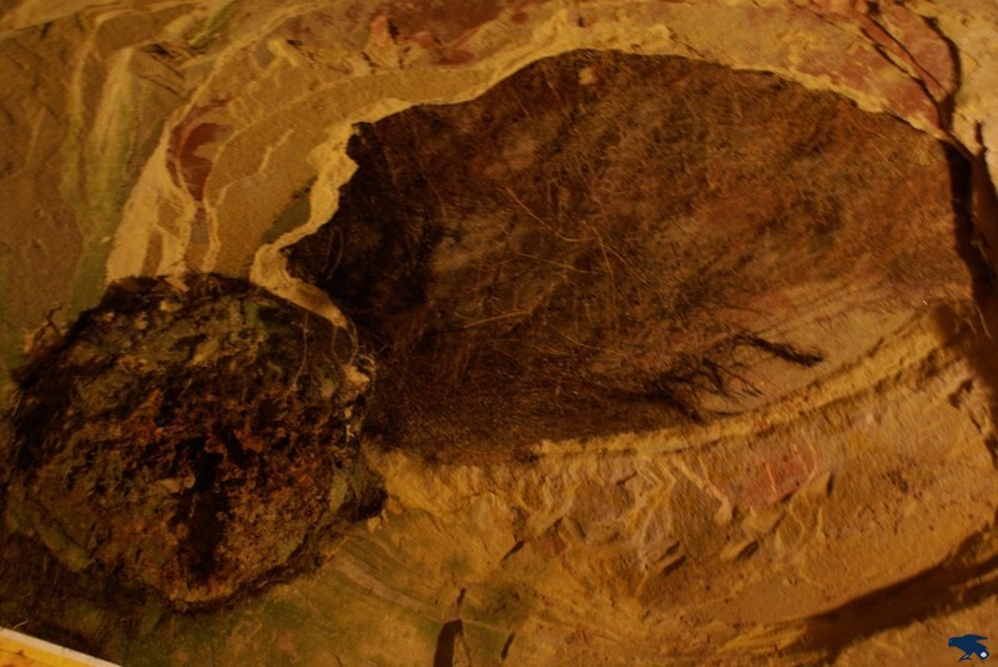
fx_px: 1082
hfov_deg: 49.5
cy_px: 334
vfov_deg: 34.3
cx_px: 499
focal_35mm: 39
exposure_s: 1/3
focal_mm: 26
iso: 400
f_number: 4.5
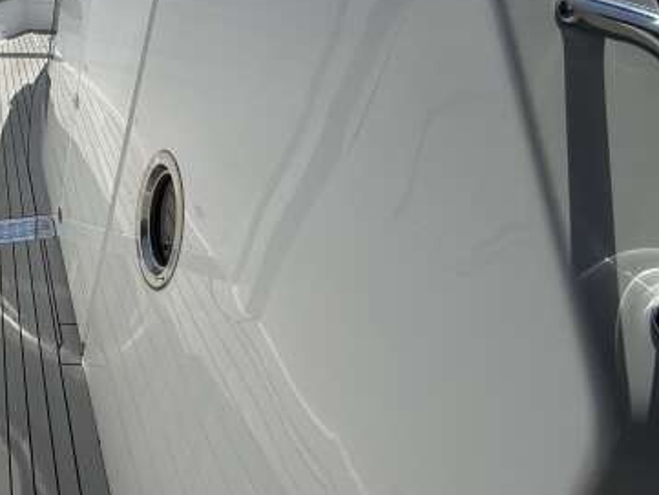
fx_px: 590
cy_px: 170
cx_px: -69
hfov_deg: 44.3
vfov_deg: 44.9
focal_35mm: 31
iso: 50
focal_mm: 2.22
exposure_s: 1/6173
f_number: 2.2
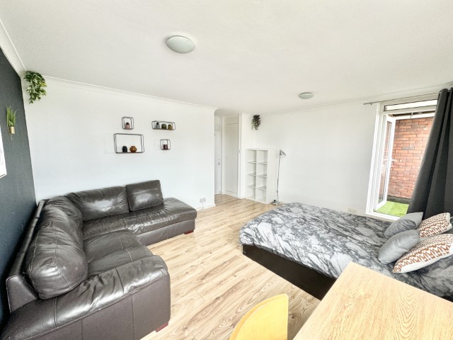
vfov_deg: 85.7
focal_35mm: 14
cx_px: 226
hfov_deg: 102.1
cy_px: 170
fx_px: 183
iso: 80
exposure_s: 1/99
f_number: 2.2
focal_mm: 2.22
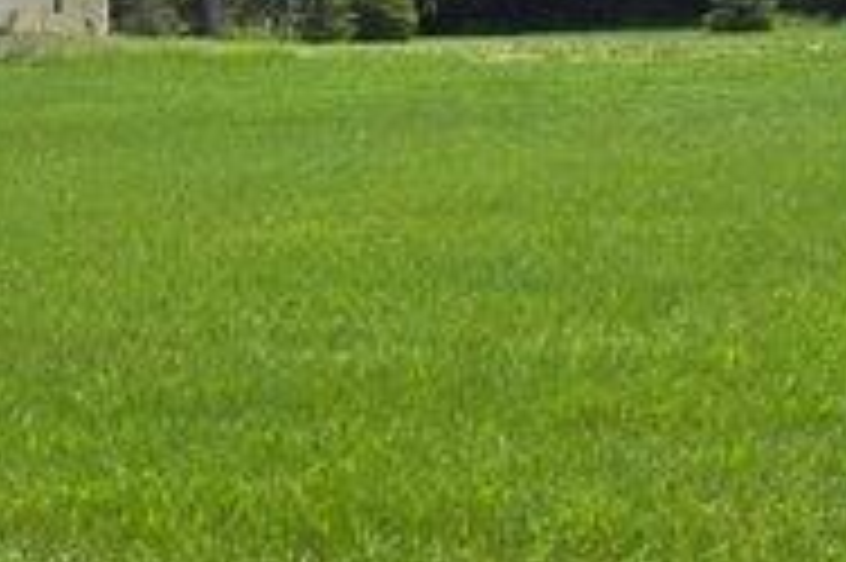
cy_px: 940
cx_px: -196
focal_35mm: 174
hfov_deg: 11.6
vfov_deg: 7.7
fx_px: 4085
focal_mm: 5.4
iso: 25
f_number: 1.8
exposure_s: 1/2252
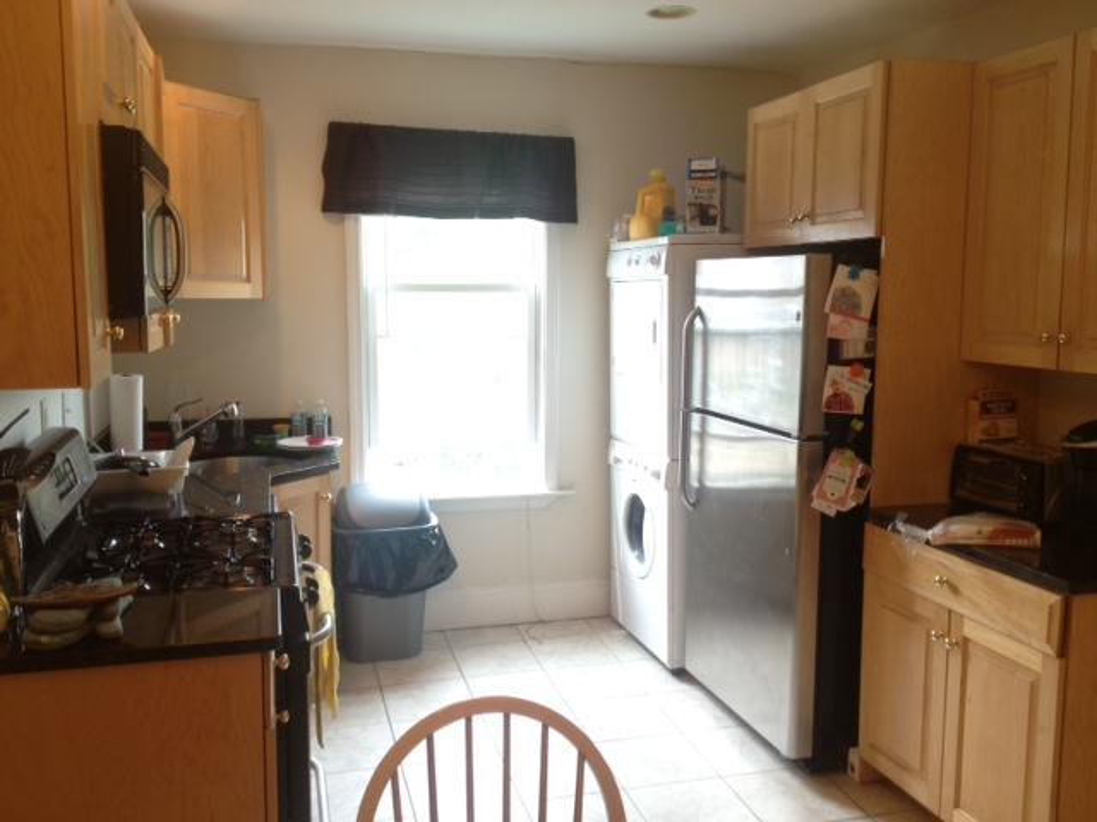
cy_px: 411
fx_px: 1109
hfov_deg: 52.6
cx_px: 548
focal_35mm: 35
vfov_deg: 40.7
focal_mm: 4.28
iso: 50
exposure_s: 1/20
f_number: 2.4
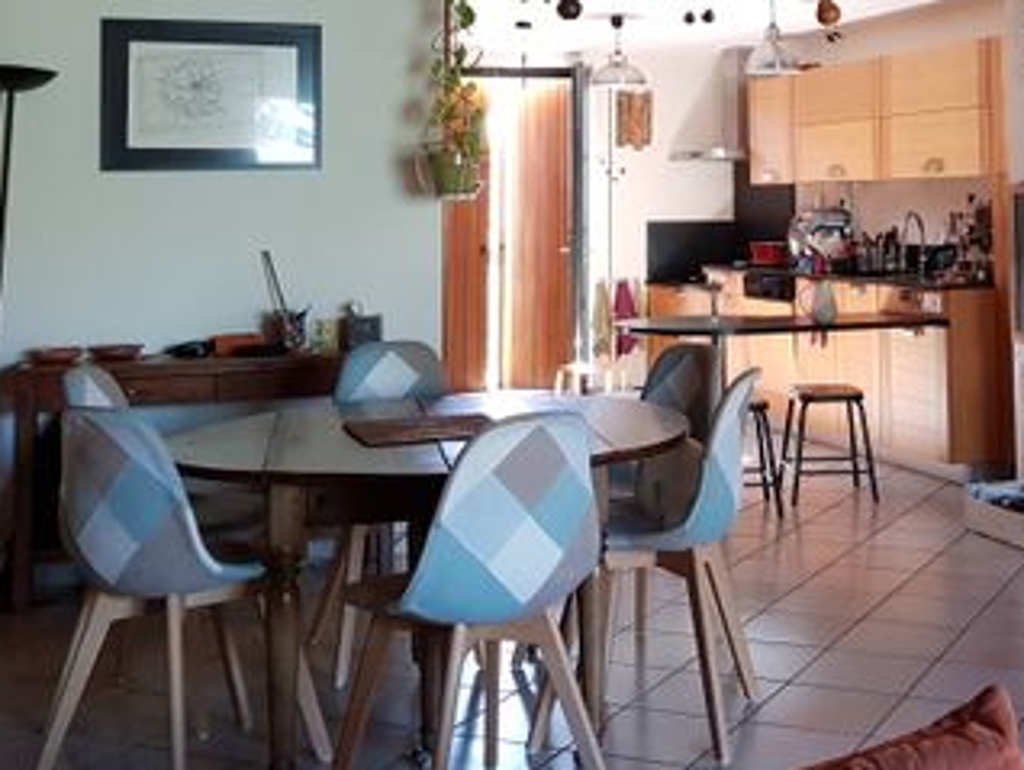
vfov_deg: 28.9
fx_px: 1451
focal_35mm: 49
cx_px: 802
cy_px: 132
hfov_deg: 37.6
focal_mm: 4.2
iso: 200
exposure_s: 1/60
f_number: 1.7
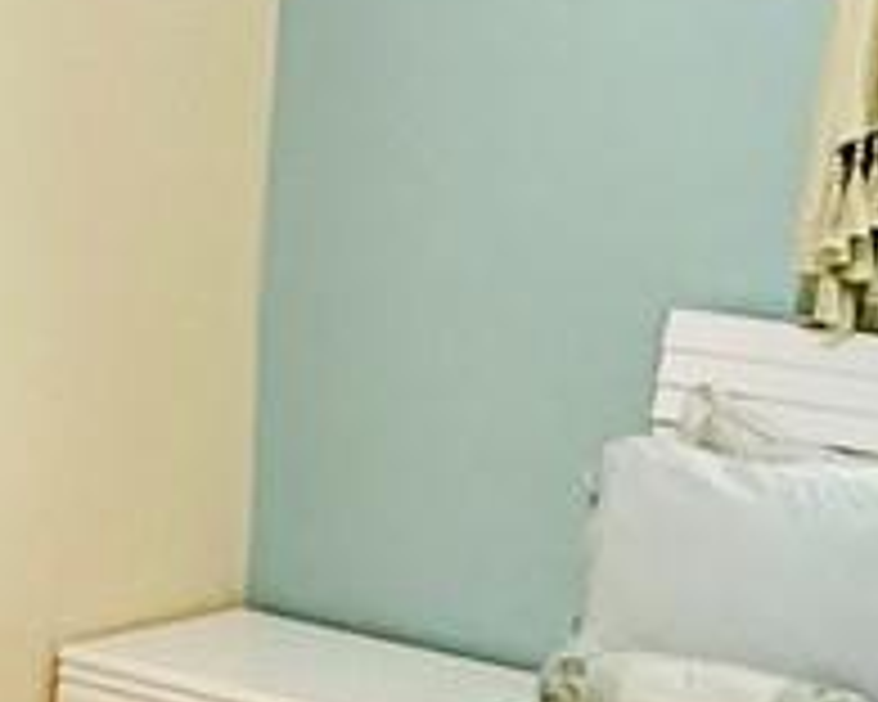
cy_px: 256
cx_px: 387
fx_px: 2910
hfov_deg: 17.2
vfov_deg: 13.7
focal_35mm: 112
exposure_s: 1/60
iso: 500
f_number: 2.2
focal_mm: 2.22
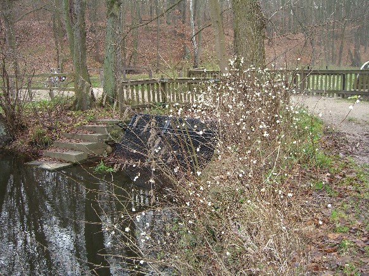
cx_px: 184
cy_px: 138
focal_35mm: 38
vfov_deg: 37.7
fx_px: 405
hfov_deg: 49.0
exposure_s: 1/125
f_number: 2.8
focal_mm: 7.9
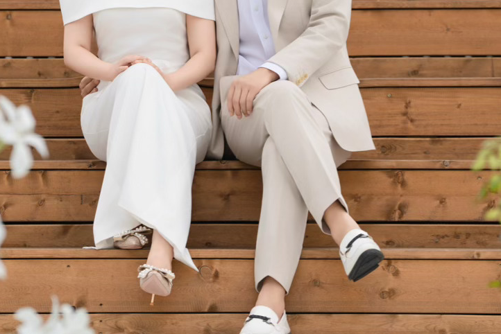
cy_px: 40
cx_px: 192
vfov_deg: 4.8
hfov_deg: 7.1
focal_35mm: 288
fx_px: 4009
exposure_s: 1/1000
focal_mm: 146
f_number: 3.2
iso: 125
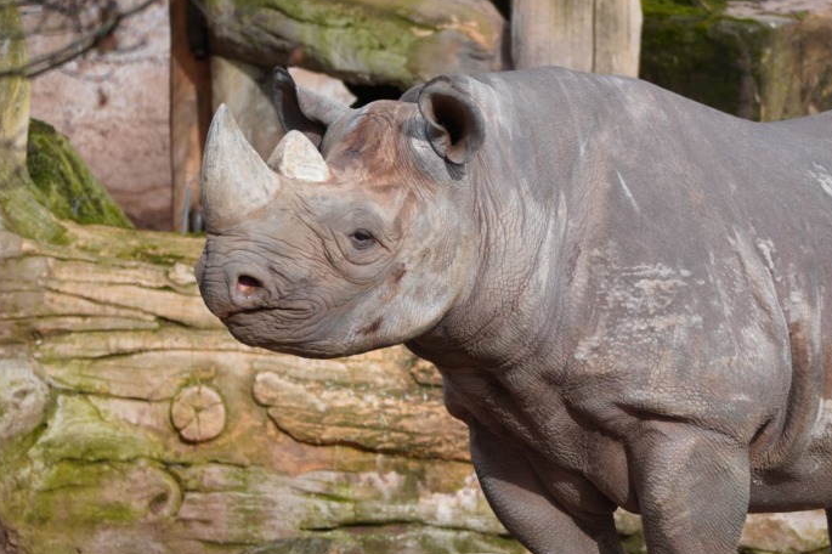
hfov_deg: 6.5
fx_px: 7276
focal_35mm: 315
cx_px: 591
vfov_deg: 4.4
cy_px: 357
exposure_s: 1/250
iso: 160
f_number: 5.6
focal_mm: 142
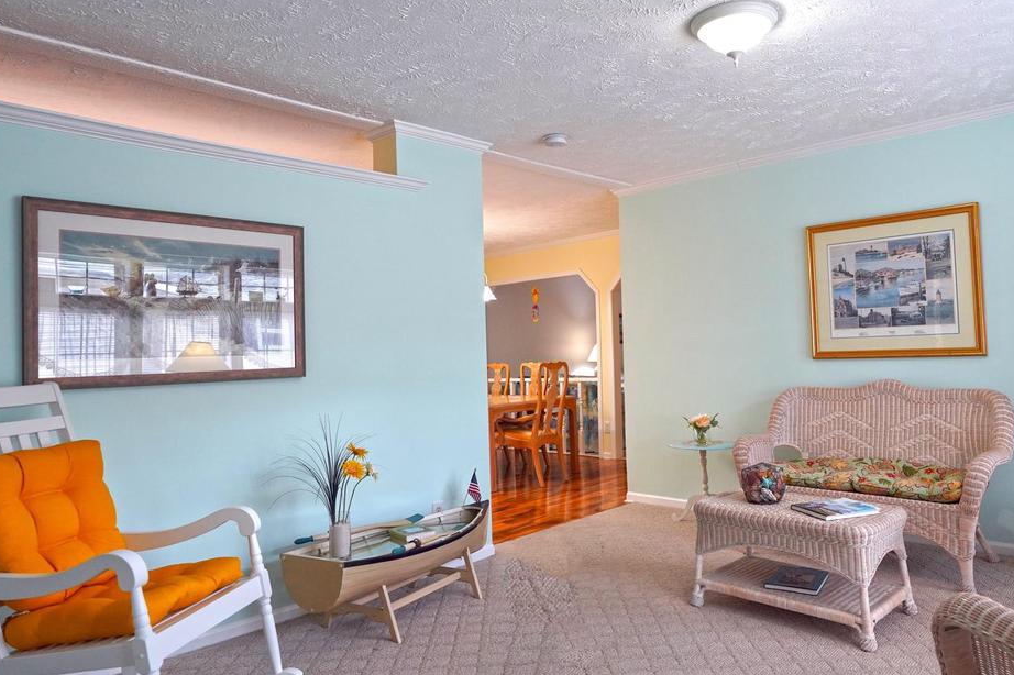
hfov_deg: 71.1
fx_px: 704
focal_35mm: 25
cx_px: 584
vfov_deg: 51.2
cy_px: 324
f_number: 4
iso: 1000
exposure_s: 1/160
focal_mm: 16
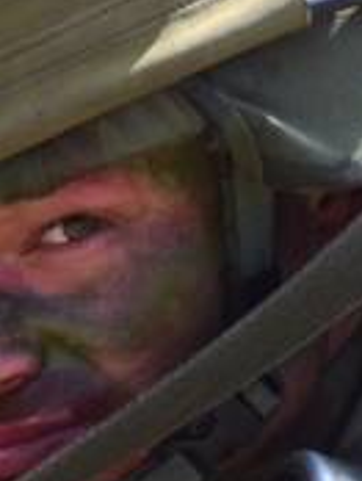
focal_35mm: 1389
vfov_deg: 1.4
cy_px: 540
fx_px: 19320
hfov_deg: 1.1
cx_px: -141
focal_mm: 240
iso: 400
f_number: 8
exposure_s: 1/800
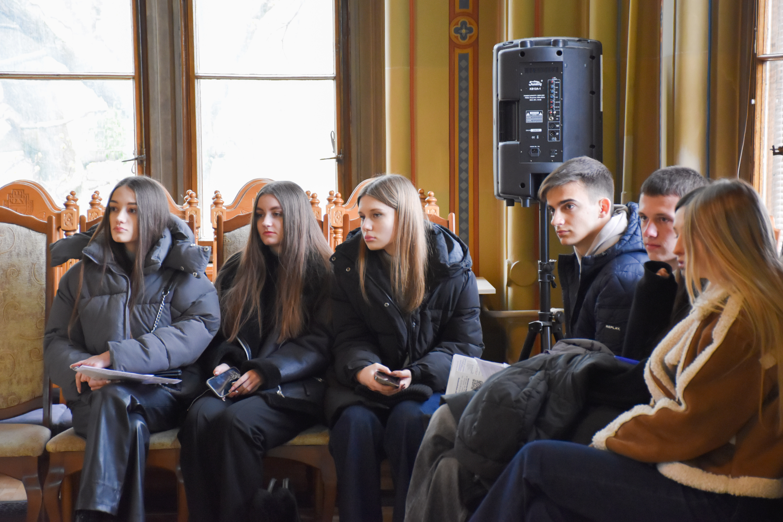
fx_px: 2284
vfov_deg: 13.0
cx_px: 392
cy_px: 261
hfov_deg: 19.5
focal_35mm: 105
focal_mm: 70
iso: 1800
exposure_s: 1/60
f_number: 5
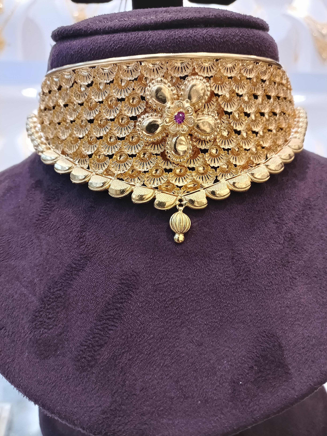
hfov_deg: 51.4
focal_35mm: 27
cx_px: 164
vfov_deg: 65.3
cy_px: 218
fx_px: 340
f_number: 1.8
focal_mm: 3.61
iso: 160
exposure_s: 1/100
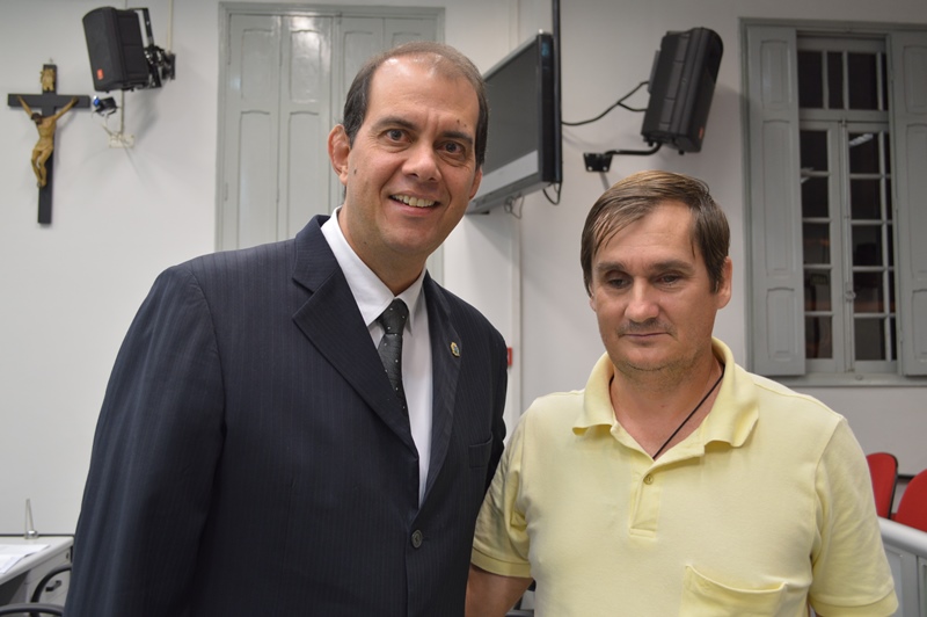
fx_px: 926
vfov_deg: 36.8
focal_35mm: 36
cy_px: 308
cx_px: 464
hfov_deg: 53.2
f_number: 4.5
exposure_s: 1/20
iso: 400
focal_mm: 24
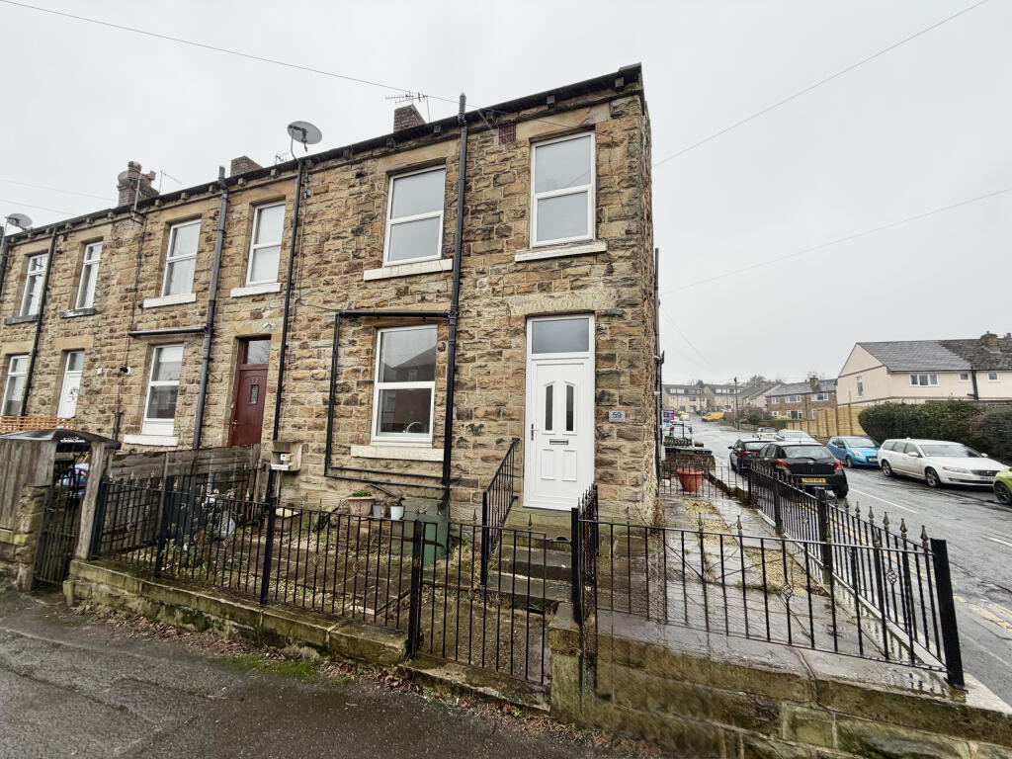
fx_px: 409
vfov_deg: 85.7
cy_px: 380
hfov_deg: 102.1
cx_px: 506
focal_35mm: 14
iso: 64
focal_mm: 2.22
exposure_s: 1/121
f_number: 2.2
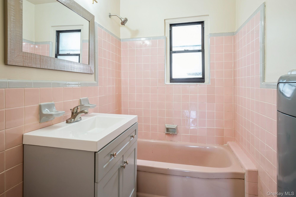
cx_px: 148
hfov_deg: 84.0
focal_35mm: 20
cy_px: 98
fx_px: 164
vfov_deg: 61.8
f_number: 11
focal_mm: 20
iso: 200
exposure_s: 1/2
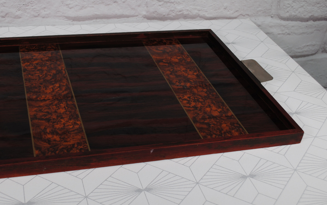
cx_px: 118
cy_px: 84
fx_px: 446
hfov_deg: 40.0
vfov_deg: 25.8
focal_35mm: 50
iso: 160
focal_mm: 24
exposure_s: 1/125
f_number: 5.6
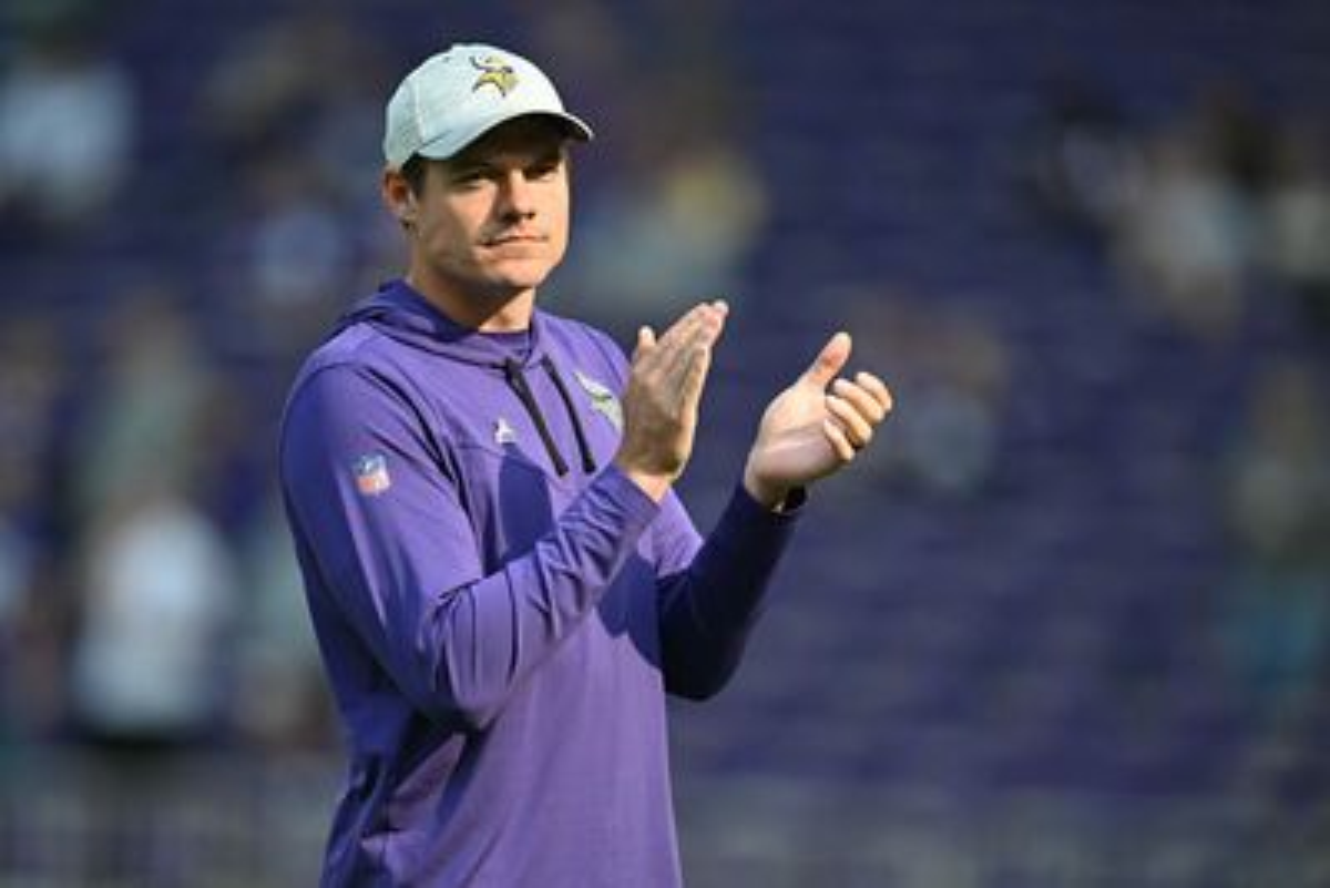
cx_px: 665
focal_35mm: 400
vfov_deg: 3.4
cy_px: 444
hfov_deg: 5.2
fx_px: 14782
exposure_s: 1/1250
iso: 400
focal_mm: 400
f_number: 2.8
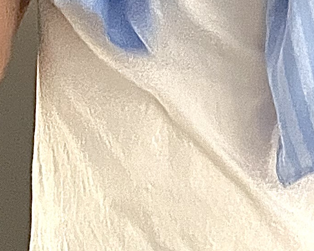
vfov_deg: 10.4
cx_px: 275
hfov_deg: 12.9
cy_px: 112
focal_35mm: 148
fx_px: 1376
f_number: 1.5
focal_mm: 5.7
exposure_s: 1/30
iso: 800
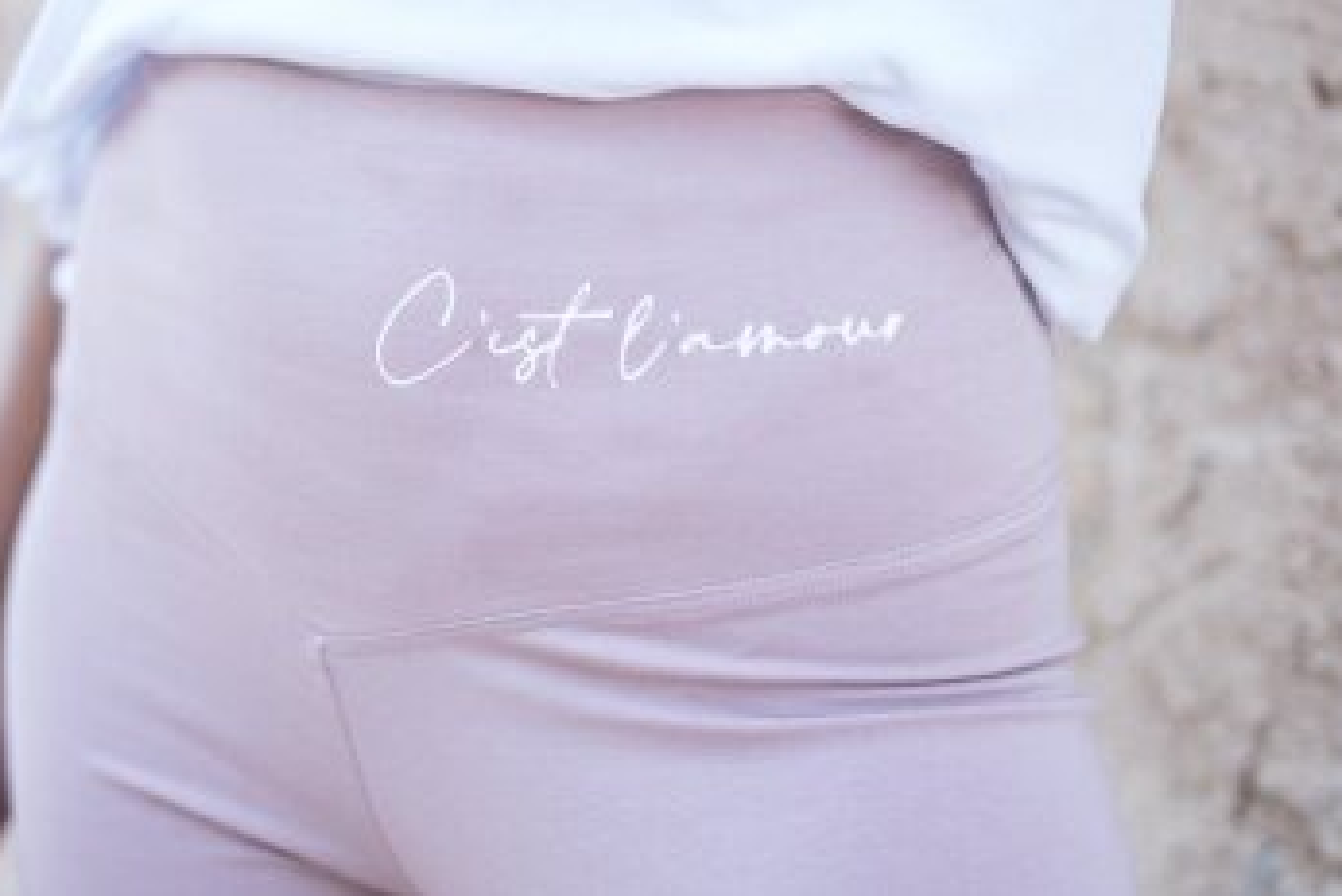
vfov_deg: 20.9
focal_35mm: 65
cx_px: 582
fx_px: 2424
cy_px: 318
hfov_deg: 30.9
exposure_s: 1/640
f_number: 1.8
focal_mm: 50
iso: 400
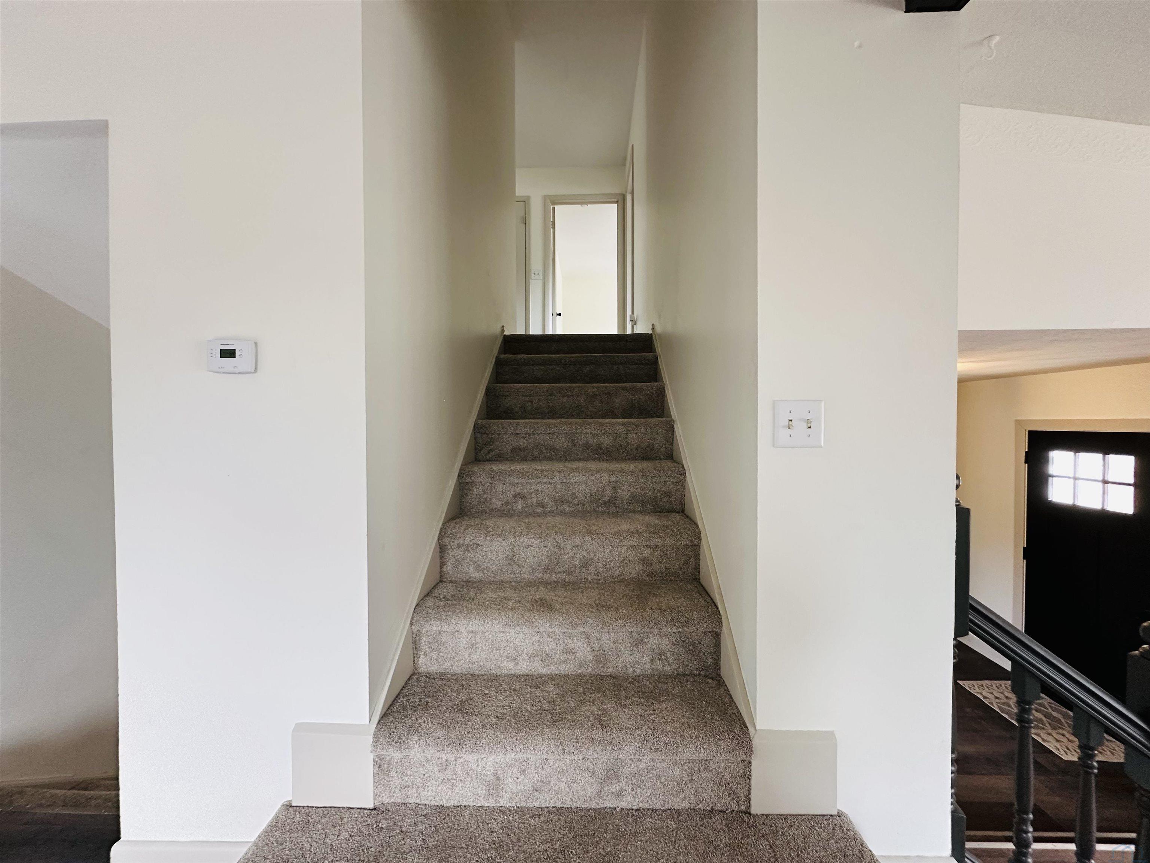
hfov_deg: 102.1
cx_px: 575
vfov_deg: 85.7
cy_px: 432
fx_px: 465
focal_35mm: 14
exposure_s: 1/99
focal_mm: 2.22
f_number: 2.2
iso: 250
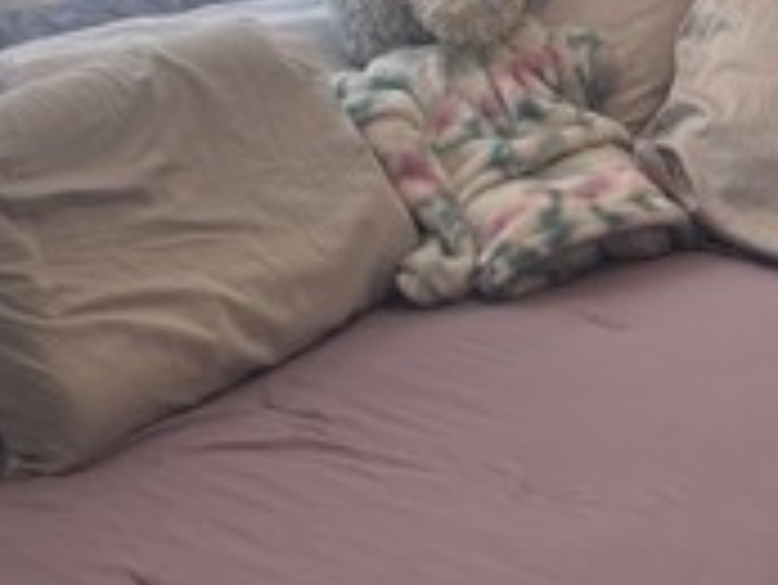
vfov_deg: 14.4
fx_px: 2159
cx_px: 850
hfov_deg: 19.6
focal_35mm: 96
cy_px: -279
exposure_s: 1/120
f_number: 1.6
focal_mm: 5.1
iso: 50
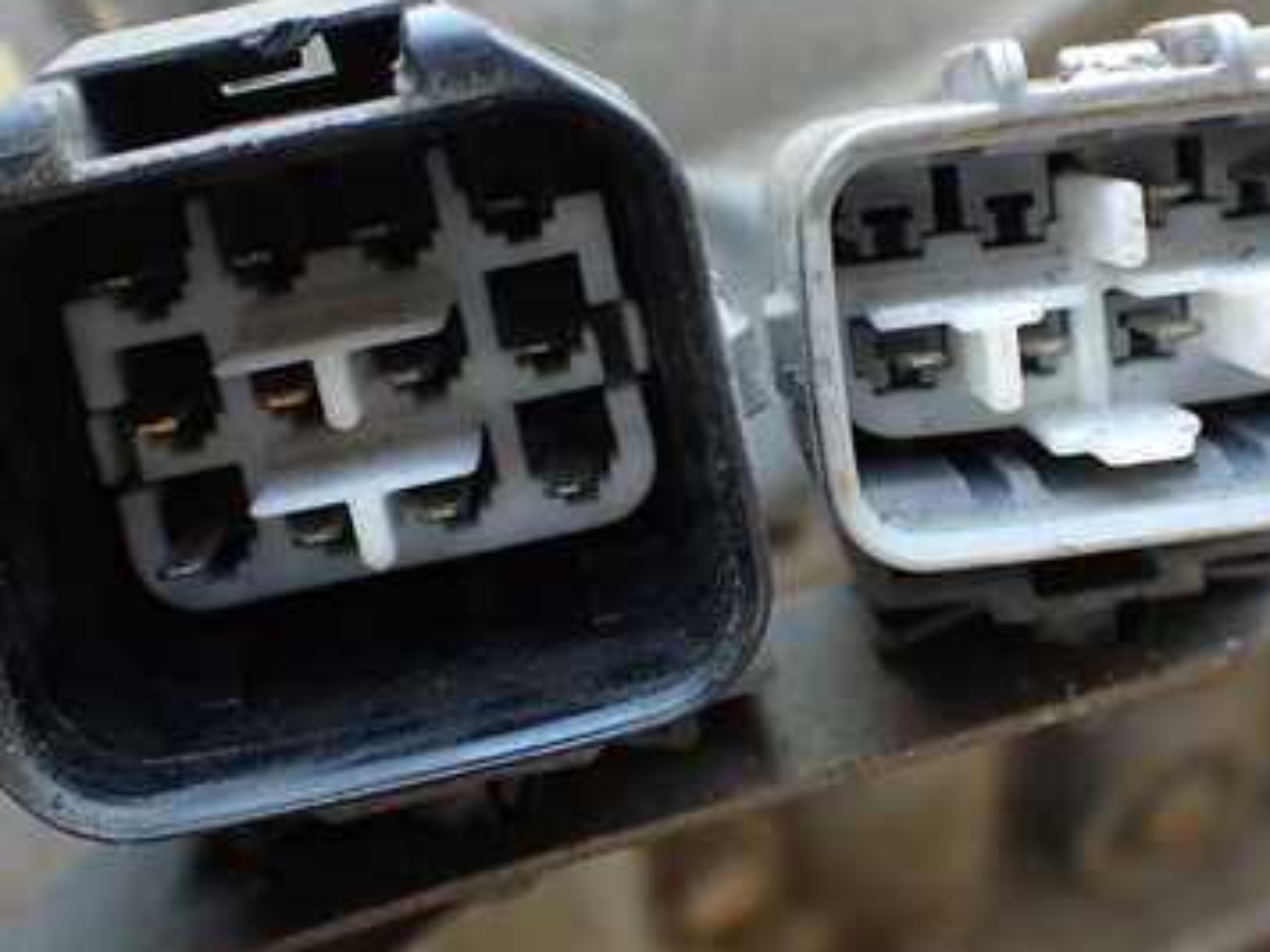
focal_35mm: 54
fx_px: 1981
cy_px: 417
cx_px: 728
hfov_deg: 35.5
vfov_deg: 27.0
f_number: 2.4
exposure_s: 1/60
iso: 160
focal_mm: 5.79
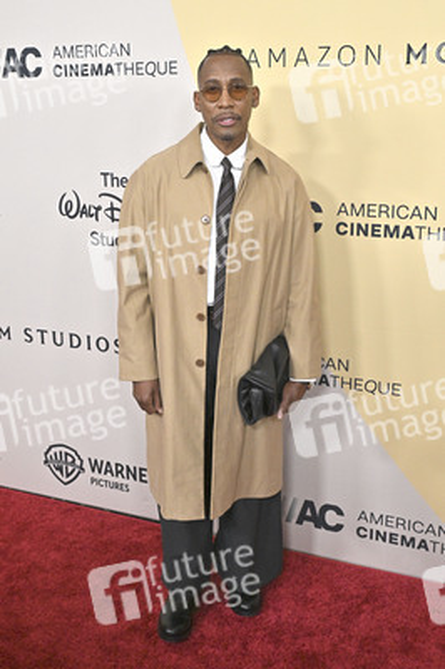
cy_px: 334
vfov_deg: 51.9
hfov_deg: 35.9
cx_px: 222
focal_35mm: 37
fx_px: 687
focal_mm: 37
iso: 2000
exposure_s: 1/320
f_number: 5.6
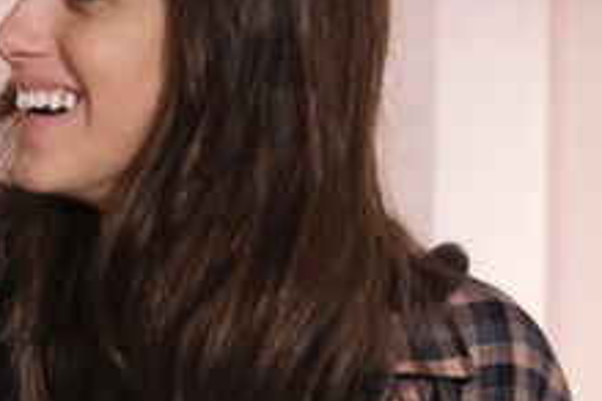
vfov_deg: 6.3
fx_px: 3662
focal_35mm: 219
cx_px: -132
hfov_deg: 9.3
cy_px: 214
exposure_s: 1/125
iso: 3200
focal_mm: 53.3
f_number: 3.2
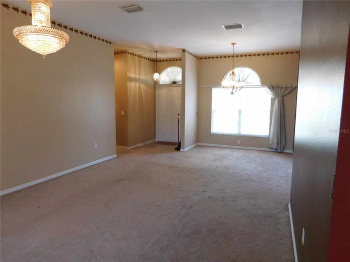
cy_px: 131
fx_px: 233
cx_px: 175
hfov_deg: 73.9
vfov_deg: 58.9
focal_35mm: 23
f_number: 3
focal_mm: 4
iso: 140
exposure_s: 1/30
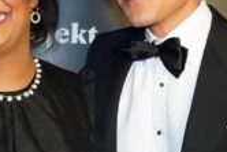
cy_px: 91
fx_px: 757
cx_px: 42
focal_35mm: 120
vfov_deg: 11.4
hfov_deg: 16.9
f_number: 2.8
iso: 6400
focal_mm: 24
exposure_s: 1/125
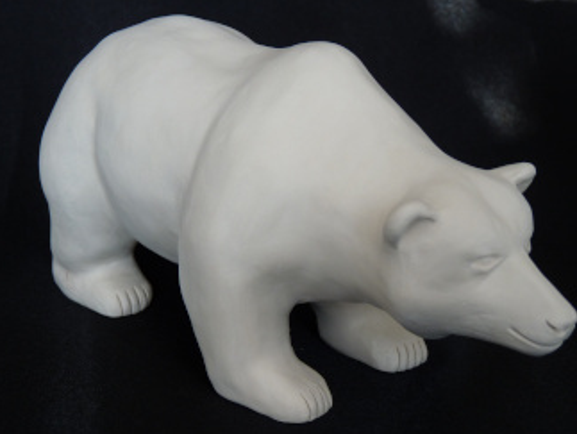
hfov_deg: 25.0
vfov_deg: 18.9
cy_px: 219
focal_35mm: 78
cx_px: 304
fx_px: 1302
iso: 125
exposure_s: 1/40
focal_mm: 12.8
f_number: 3.4
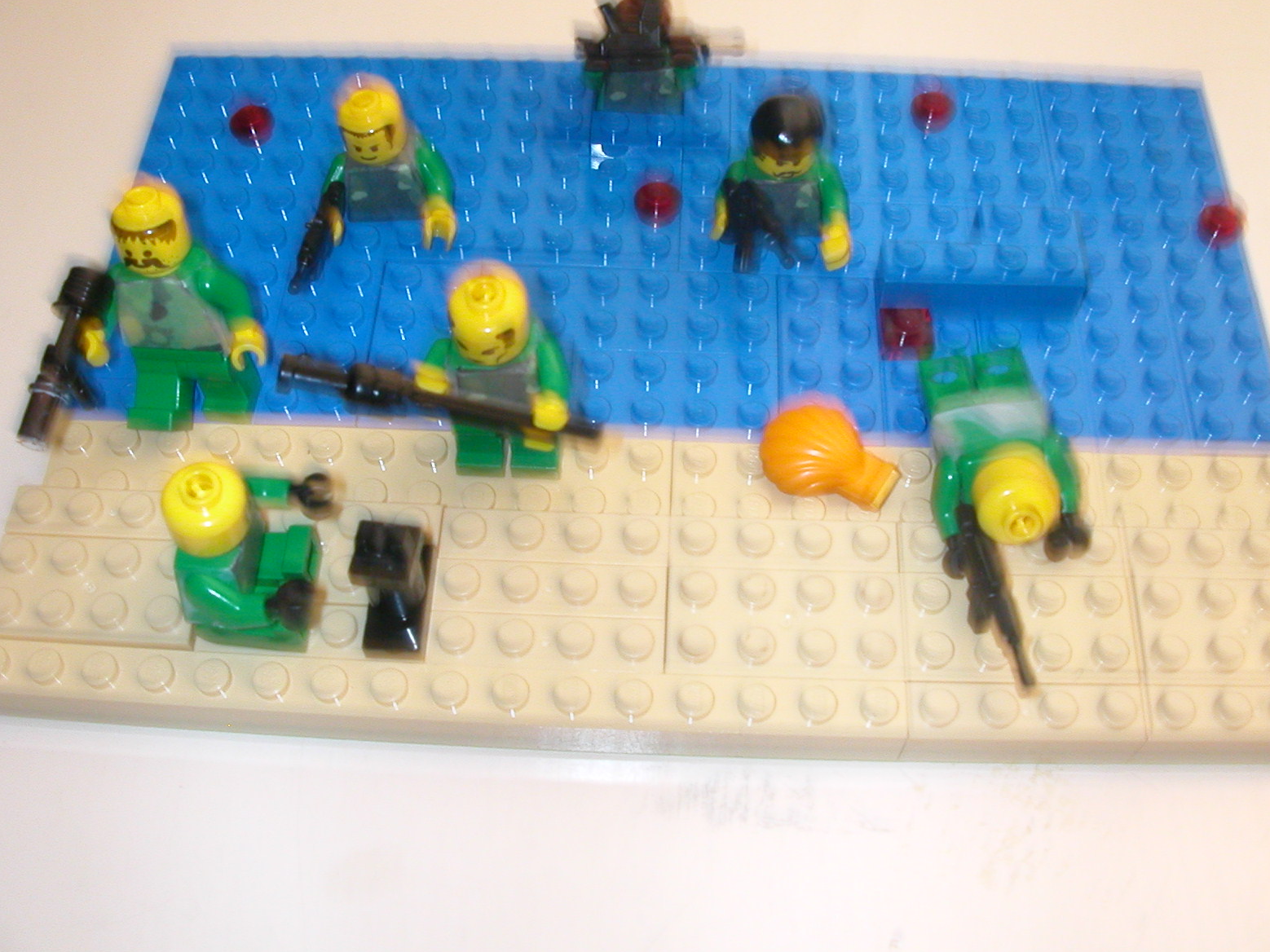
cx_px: 646
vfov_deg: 37.7
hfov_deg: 49.0
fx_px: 1394
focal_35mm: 38
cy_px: 472
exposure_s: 1/1.6
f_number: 4.5
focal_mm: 5.6
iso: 200
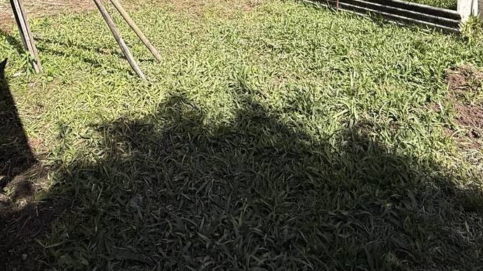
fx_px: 422
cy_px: -71
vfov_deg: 29.5
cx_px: 195
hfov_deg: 59.1
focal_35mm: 33
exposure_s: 1/2410
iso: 50
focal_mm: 2.22
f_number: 2.2
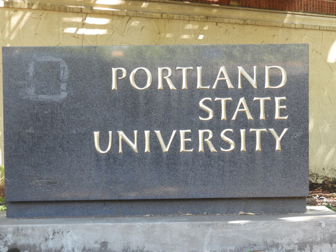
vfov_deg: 14.1
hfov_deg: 18.7
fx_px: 1019
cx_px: 168
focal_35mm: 105
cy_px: 126
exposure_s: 1/50
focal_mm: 18.8
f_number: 4.8
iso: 400
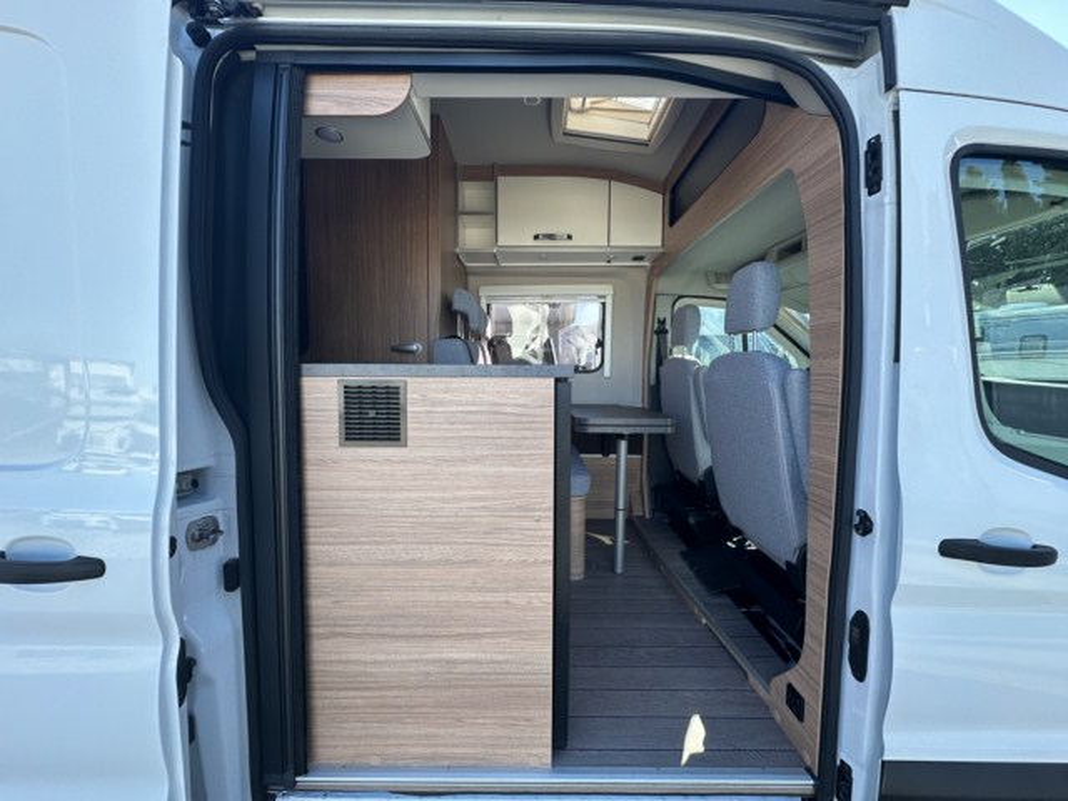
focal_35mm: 14
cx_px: 534
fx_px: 432
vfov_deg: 85.7
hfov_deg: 102.1
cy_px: 400
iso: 40
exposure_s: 1/174
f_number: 2.2
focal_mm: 2.22
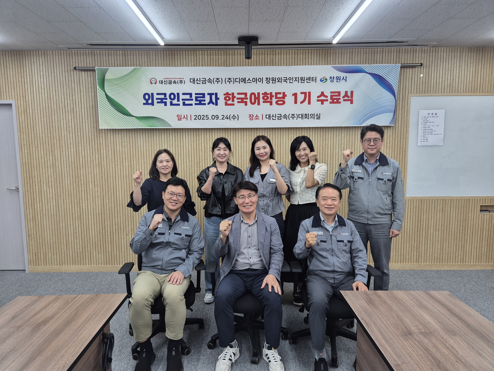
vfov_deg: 58.9
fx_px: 328
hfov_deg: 73.9
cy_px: 186
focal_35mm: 23
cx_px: 247
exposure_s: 1/120
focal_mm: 5.4
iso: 100
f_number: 1.8
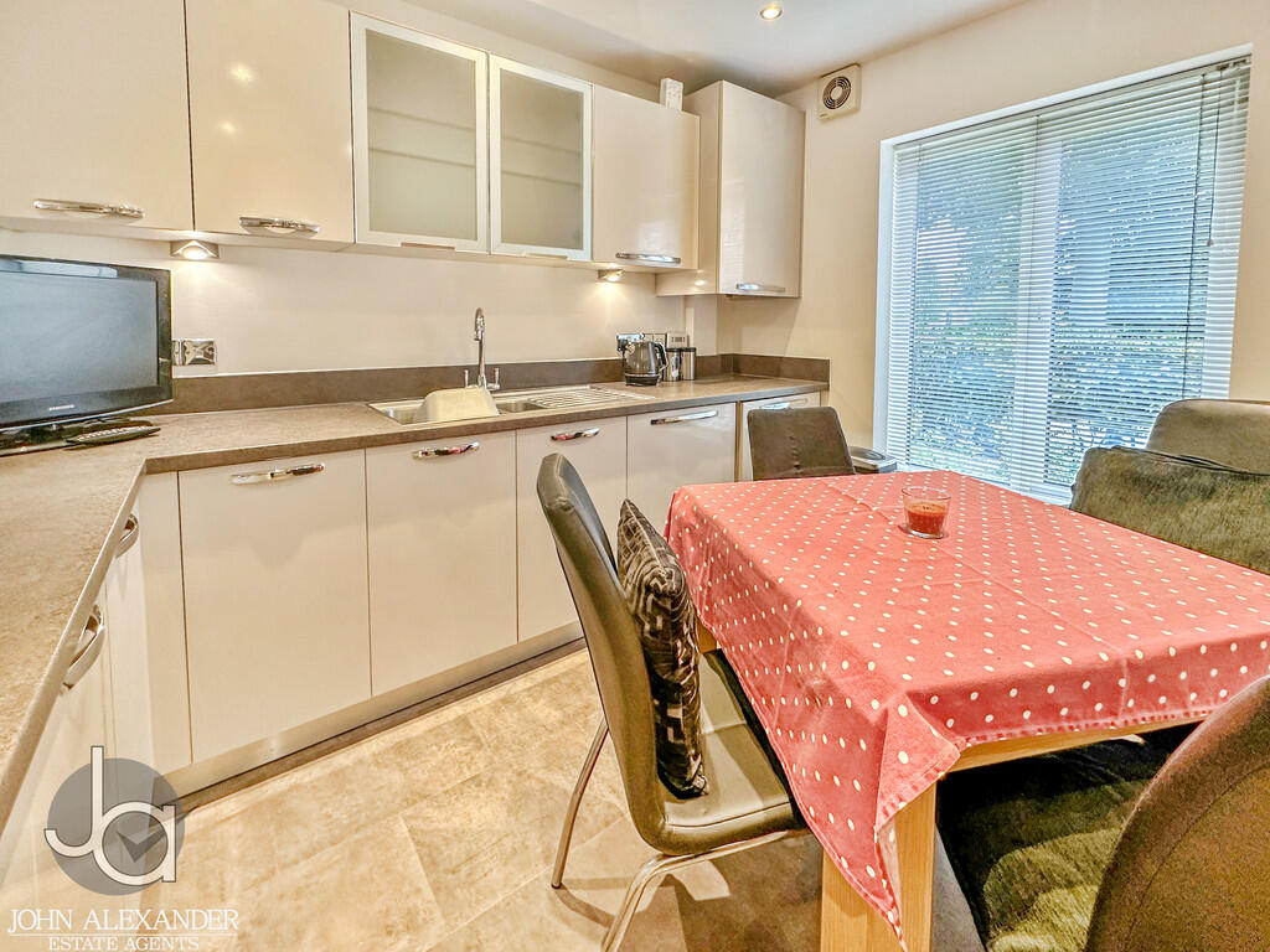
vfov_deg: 85.7
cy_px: 476
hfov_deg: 102.1
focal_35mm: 14
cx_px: 635
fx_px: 514
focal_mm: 2.22
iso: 160
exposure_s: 1/50
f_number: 2.2
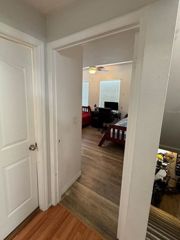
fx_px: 111
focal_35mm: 16
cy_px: 112
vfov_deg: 94.4
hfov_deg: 77.8
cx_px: 81
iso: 320
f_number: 2.2
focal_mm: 2.22
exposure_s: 1/60
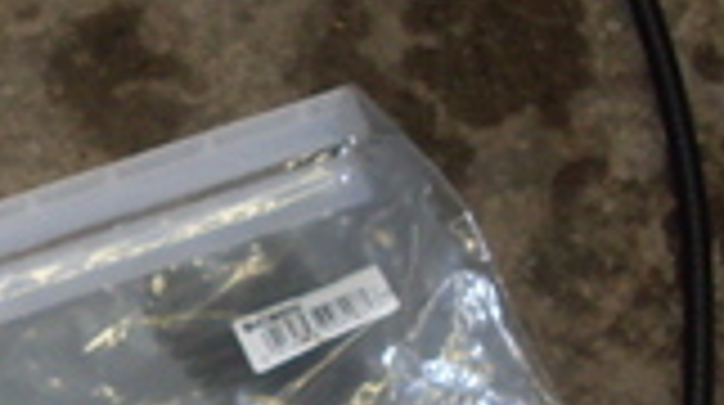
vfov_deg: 7.3
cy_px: 513
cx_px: -126
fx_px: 3163
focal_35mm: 165
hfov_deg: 12.8
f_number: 2.8
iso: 100
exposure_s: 1/45
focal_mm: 6.3
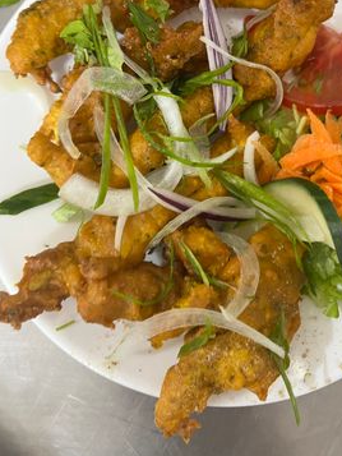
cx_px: 194
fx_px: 408
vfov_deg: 58.0
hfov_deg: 45.4
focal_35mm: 31
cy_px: 188
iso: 400
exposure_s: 1/33
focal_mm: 5.1
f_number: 1.6
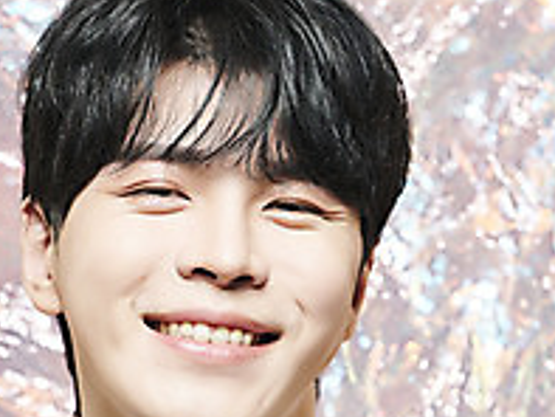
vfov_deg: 4.9
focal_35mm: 302
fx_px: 4845
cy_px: 502
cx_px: 266
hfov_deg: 6.6
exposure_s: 1/125
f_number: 5.6
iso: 64
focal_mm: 155
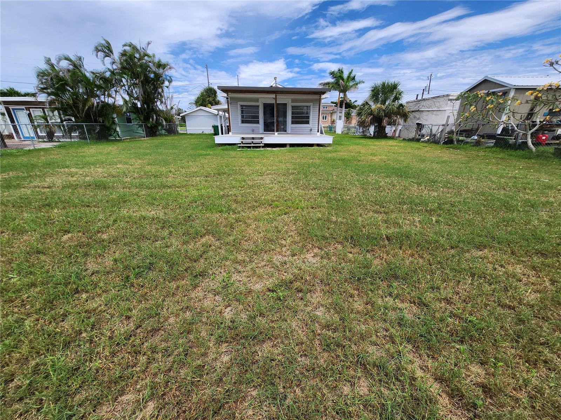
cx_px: 280
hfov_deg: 106.2
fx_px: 211
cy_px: 210
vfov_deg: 89.9
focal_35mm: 13
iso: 32
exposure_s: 1/1361
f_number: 2.2
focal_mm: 1.74
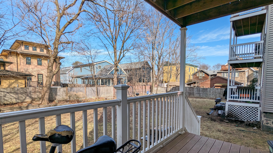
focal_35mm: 18
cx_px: 136
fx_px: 130
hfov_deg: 92.7
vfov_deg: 60.6
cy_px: 90
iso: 52
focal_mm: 2.35
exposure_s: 1/1106
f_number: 2.2
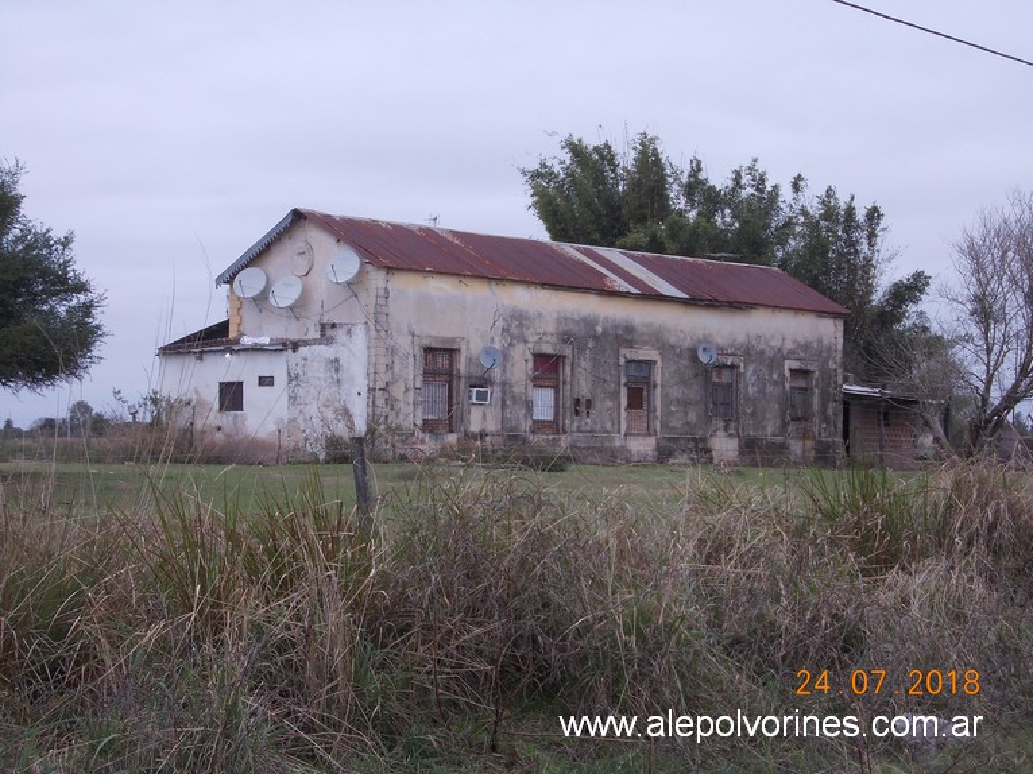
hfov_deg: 27.4
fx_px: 2118
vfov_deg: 20.7
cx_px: 516
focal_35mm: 71
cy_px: 387
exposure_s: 1/200
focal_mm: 10
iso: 80
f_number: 4.3
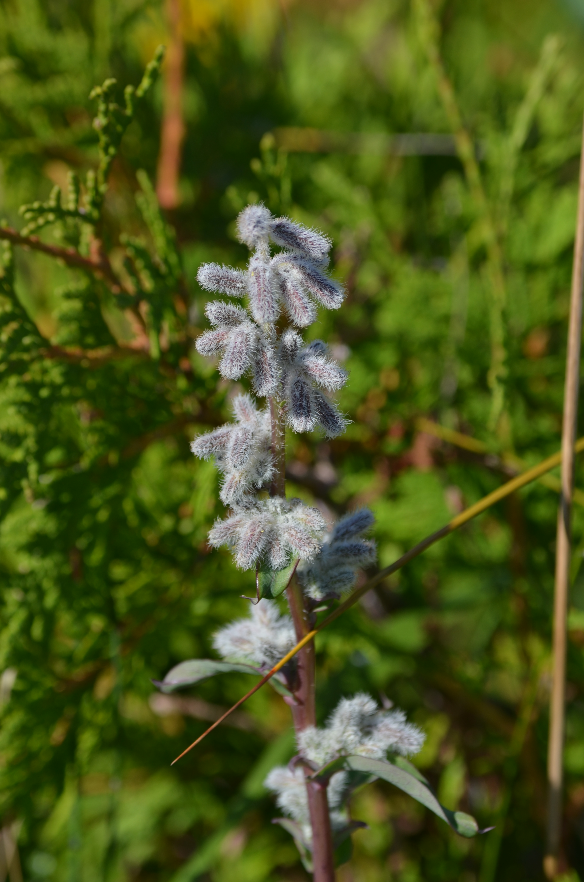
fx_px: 10999
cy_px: 441
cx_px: 292
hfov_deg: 3.0
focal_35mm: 450
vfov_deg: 4.6
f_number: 8
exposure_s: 1/320
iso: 100
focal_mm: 300
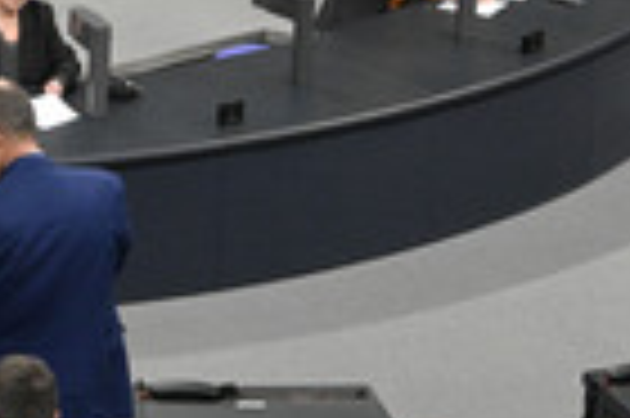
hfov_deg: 9.5
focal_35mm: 210
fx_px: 3671
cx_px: -335
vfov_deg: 6.5
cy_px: -67
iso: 10000
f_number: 6.3
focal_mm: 65
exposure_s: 1/320
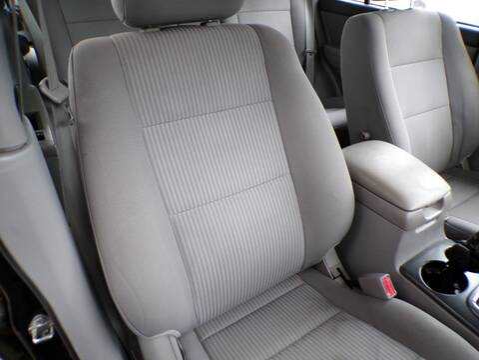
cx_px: 240
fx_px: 332
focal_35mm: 24
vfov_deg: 56.8
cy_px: 180
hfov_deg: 71.6
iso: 200
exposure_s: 1/20
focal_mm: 4.3
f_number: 3
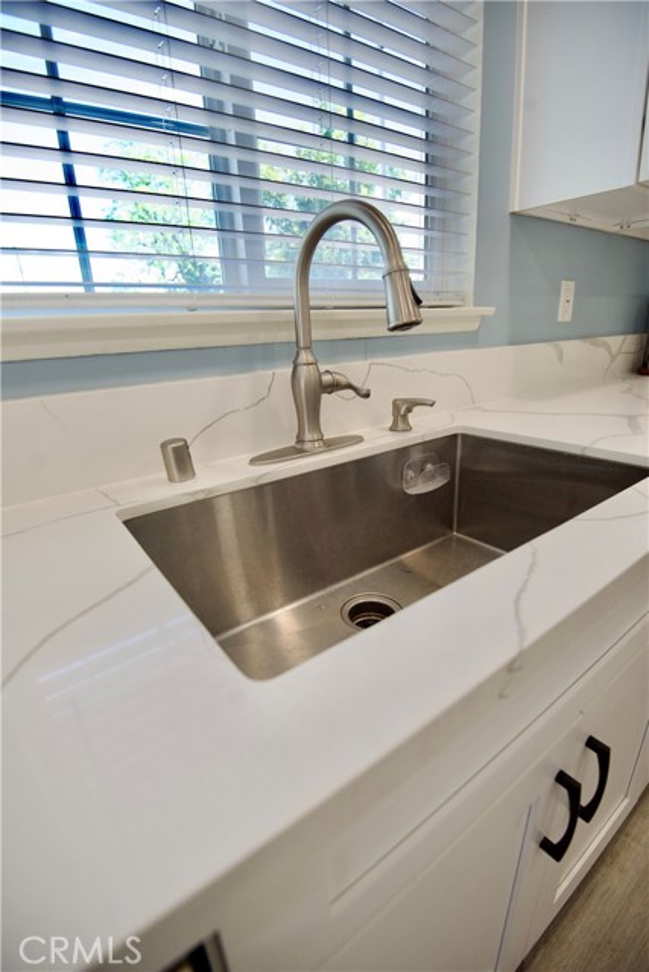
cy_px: 486
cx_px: 324
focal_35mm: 16
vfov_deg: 96.7
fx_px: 432
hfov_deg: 73.8
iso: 1000
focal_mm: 16
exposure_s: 1/500
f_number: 4
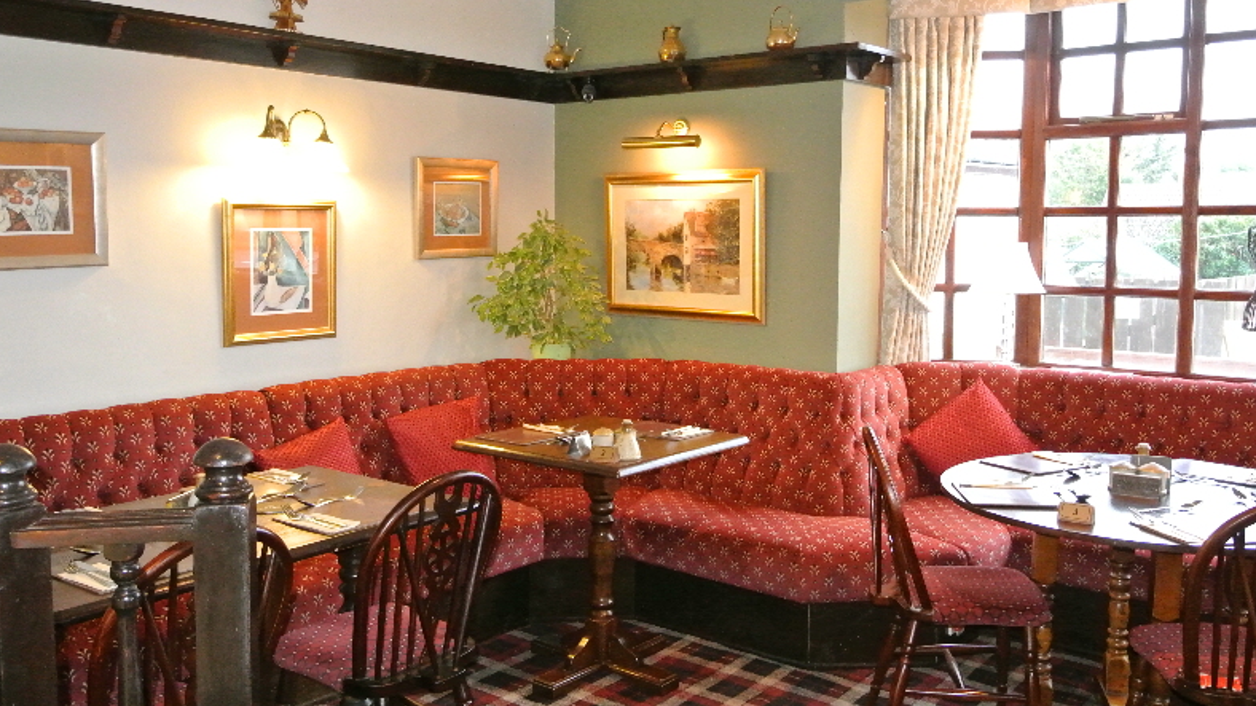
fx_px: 1099
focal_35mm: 33
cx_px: 626
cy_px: 312
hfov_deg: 59.5
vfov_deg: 35.6
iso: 3200
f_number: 5.3
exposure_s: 1/40
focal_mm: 11.5
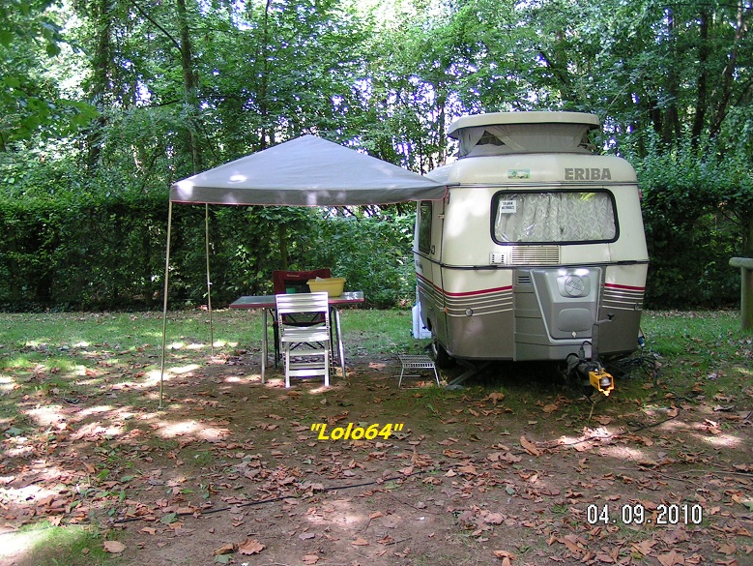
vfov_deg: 36.8
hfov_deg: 47.8
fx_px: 849
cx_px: 381
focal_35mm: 39
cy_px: 281
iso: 80
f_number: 2.8
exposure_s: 1/40
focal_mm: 5.8
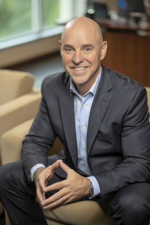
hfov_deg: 16.1
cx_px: 75
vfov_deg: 23.9
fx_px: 531
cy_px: 112
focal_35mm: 85
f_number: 1.8
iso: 50
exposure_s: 1/200
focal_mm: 85
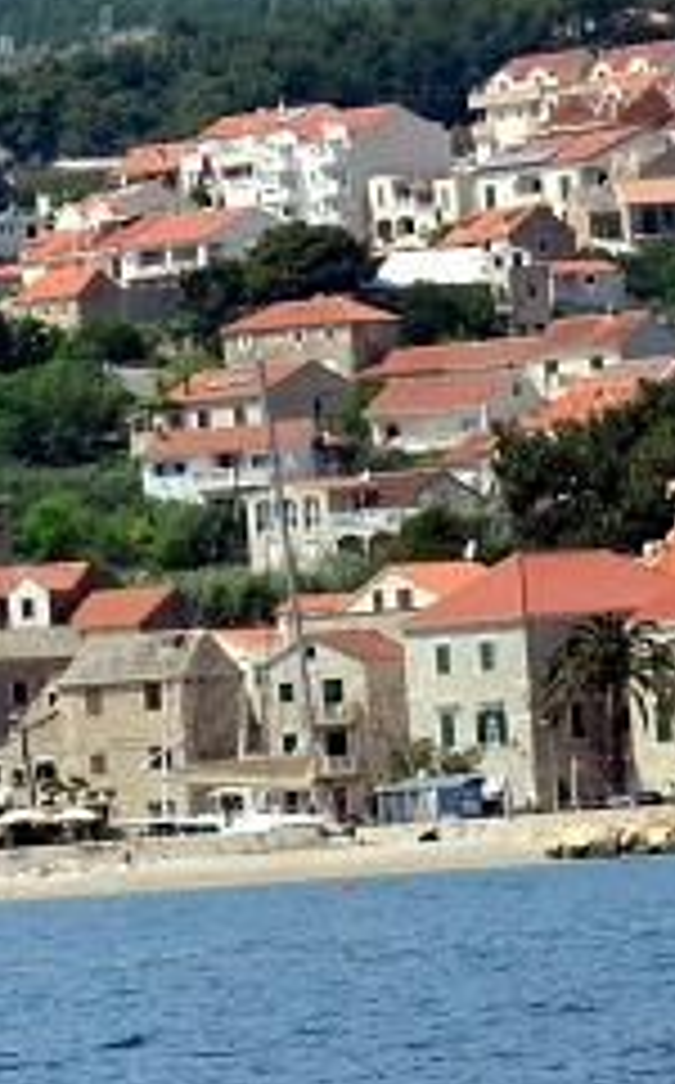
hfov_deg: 2.9
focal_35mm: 443
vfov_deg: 4.7
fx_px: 13078
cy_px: 11
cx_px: -938
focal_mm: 70
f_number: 6.3
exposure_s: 1/8000
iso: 1600
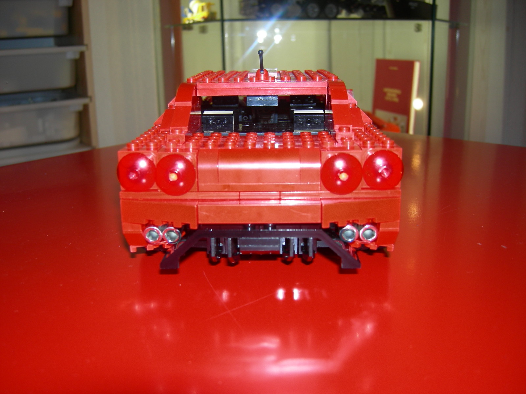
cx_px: 263
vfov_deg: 39.7
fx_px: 547
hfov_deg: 51.4
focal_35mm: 36
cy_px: 197
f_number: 2.7
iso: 64
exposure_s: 1/60.1
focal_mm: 7.5
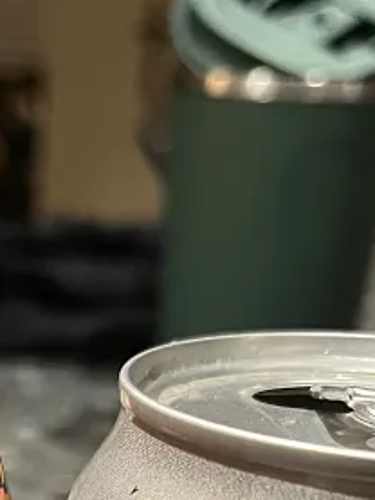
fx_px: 1386
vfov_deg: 17.9
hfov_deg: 14.8
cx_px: -108
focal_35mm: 96
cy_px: 789
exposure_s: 1/50
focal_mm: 5.1
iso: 320
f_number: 1.6
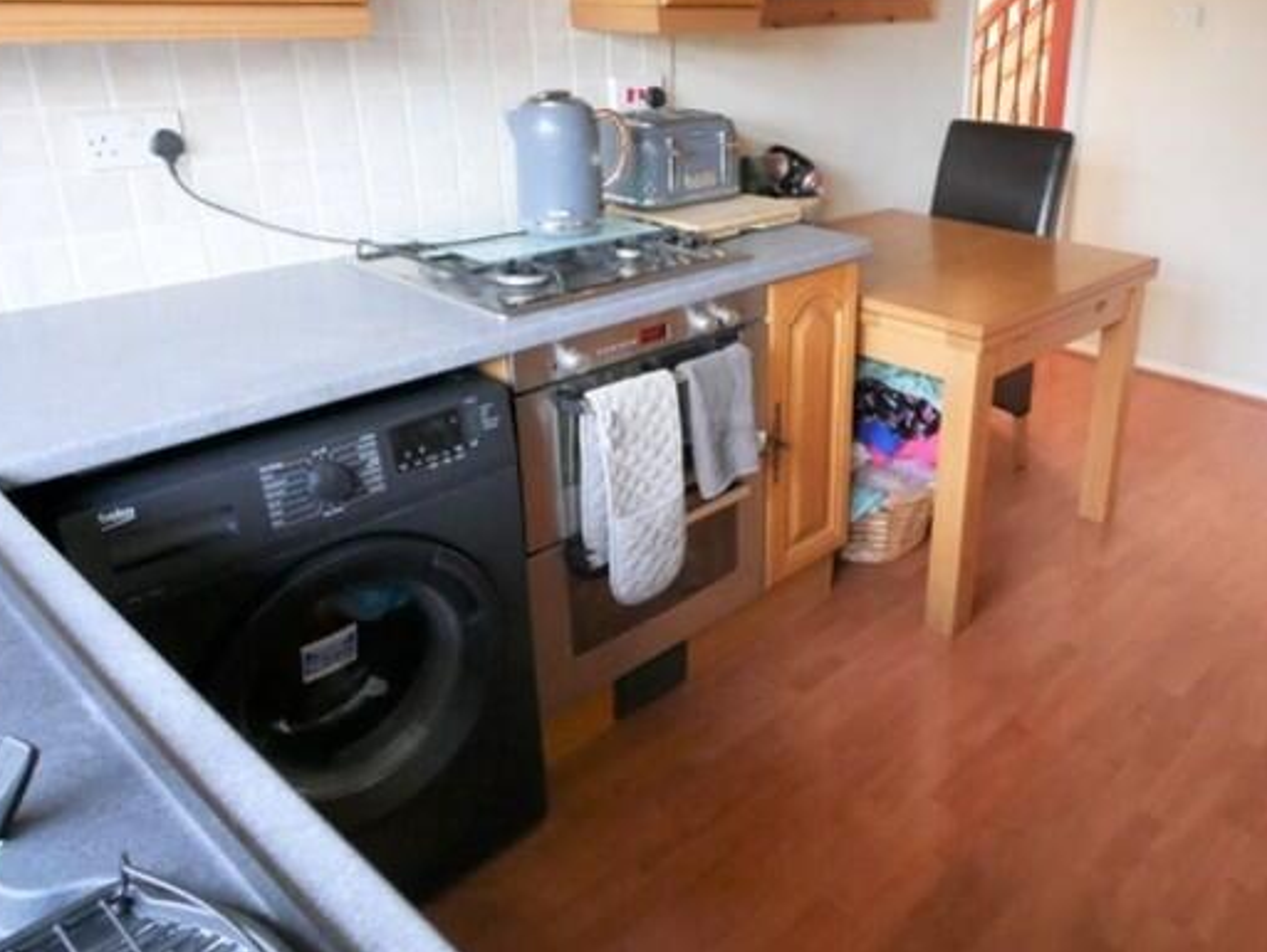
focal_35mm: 28
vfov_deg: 49.6
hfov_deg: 62.0
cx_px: 834
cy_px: 404
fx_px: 1026
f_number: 4
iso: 2500
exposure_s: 1/60
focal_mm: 7
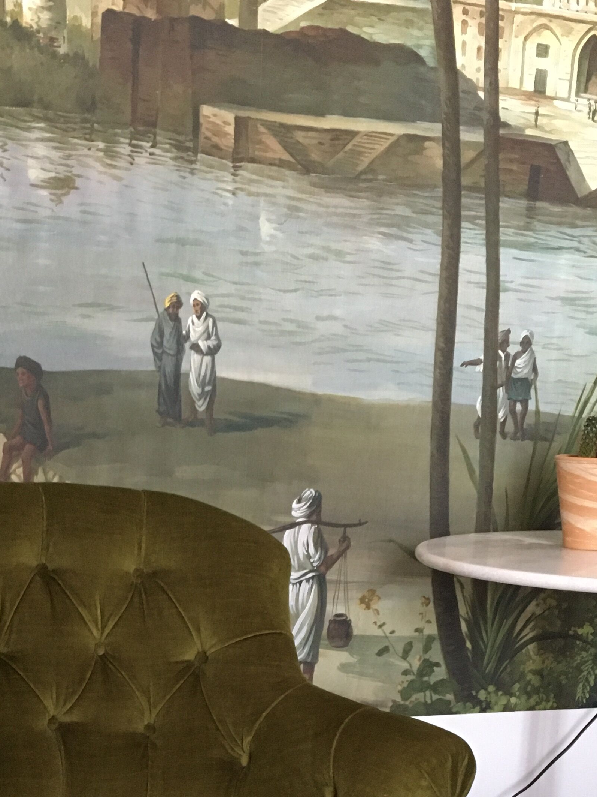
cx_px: 170
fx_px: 1265
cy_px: 725
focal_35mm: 55
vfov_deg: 33.1
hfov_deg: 26.3
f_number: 2.2
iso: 200
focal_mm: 4.15
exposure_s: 1/17
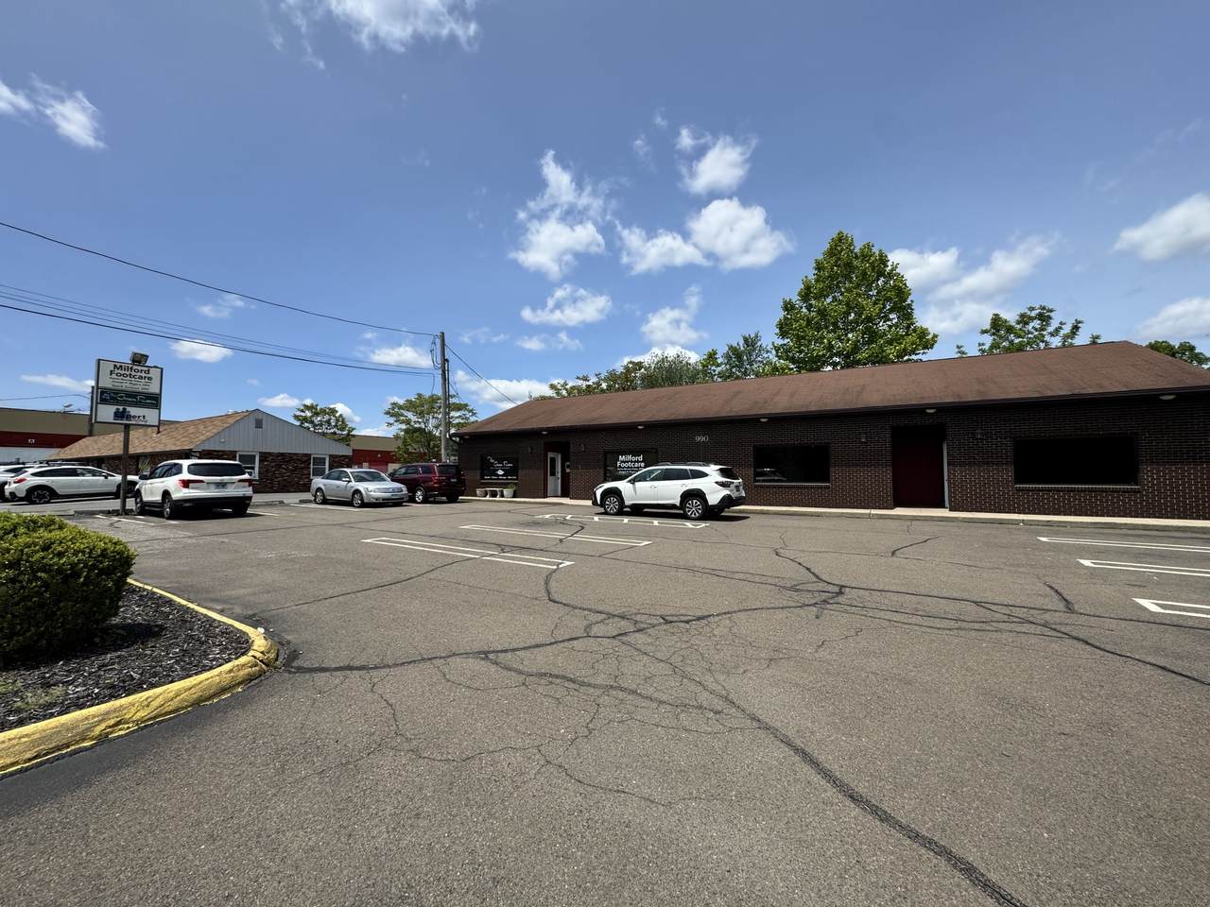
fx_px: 489
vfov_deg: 85.7
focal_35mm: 14
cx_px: 605
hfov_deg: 102.1
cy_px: 454
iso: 50
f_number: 2.2
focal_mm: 2.22
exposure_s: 1/2342
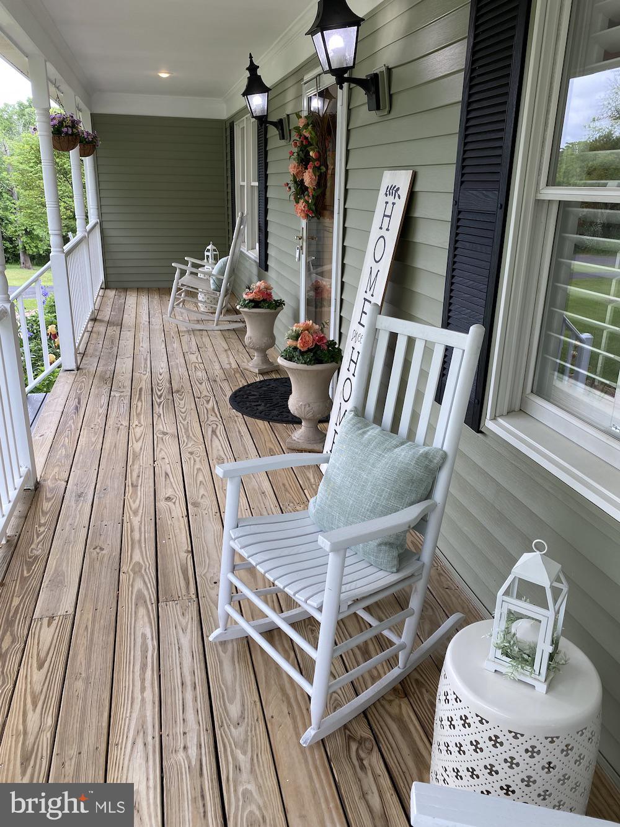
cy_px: 414
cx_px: 310
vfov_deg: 67.3
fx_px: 621
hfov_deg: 53.1
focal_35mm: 26
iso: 32
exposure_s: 1/138
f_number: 1.8
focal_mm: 4.25
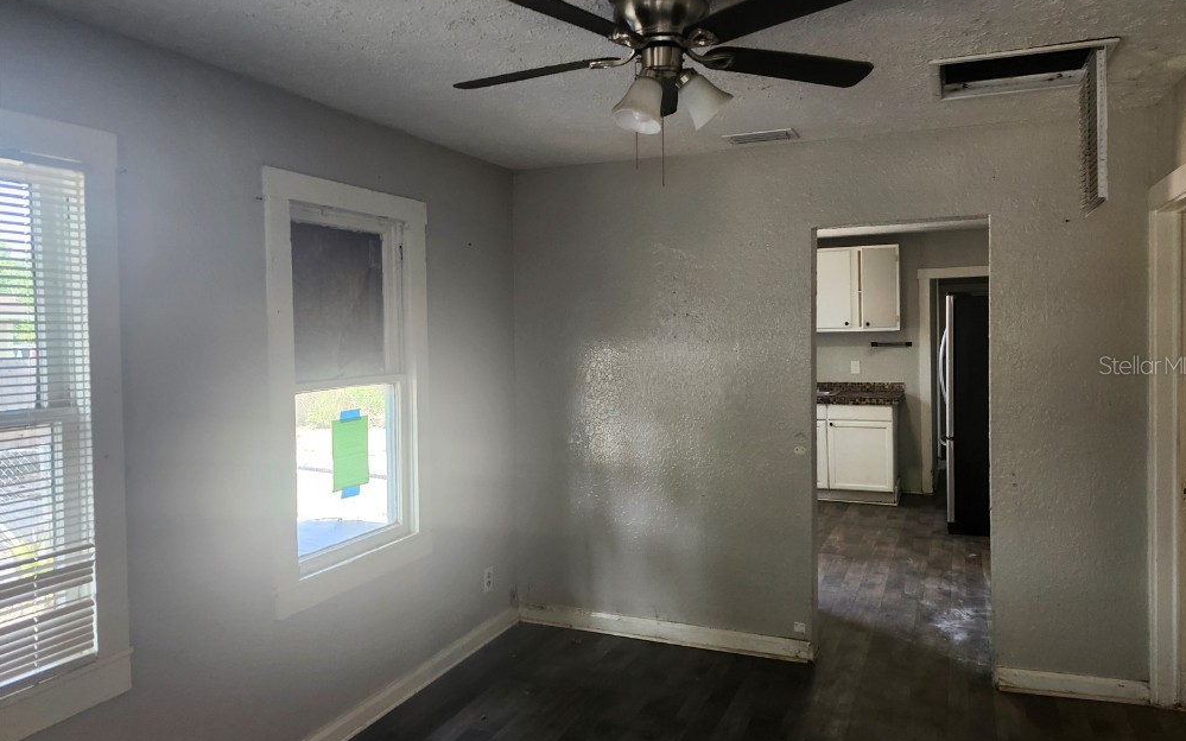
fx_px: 808
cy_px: 365
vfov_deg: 49.3
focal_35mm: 25
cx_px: 603
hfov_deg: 72.6
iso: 200
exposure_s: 1/120
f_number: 1.8
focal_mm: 5.54
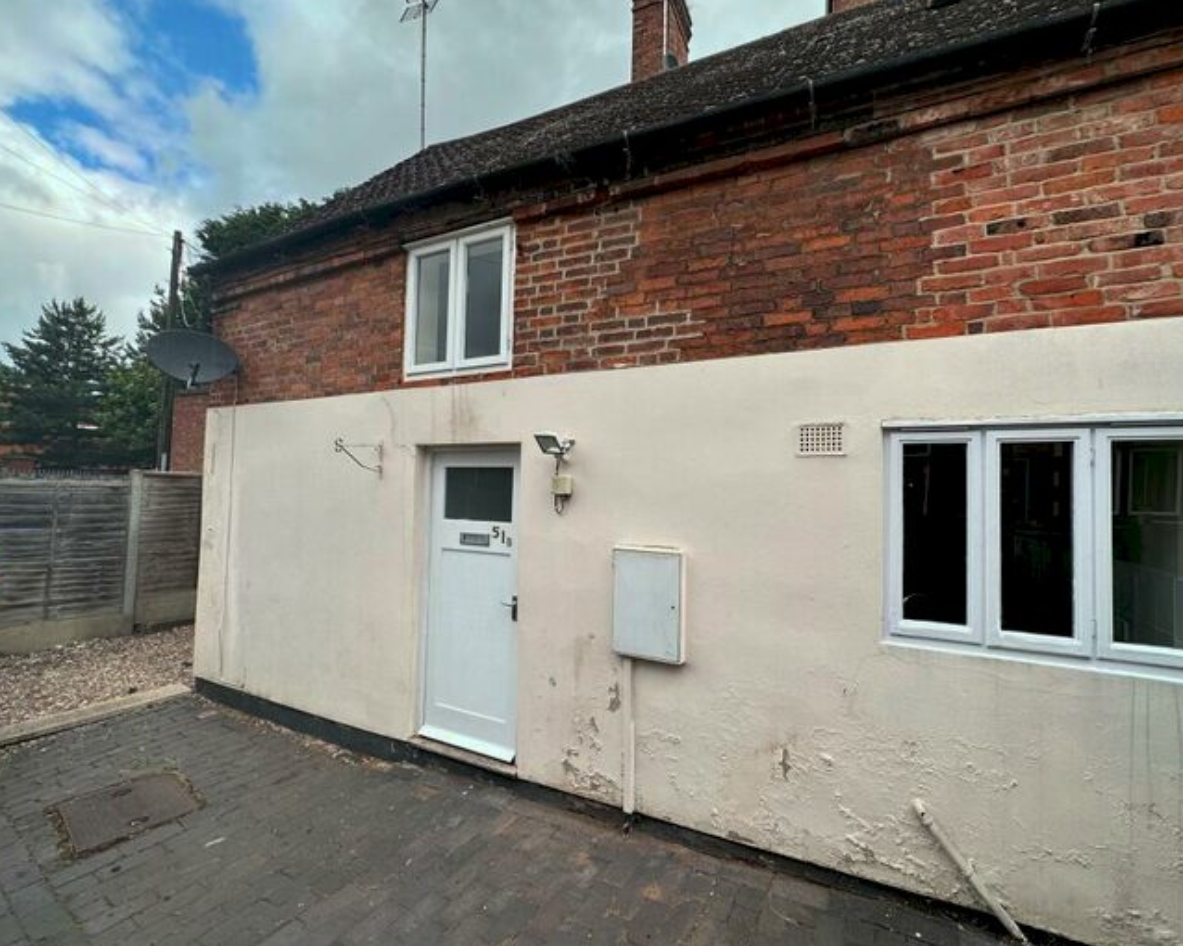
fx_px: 525
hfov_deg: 96.7
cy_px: 470
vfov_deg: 84.0
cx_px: 632
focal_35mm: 15
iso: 40
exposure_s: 1/678
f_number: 2.2
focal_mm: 2.22
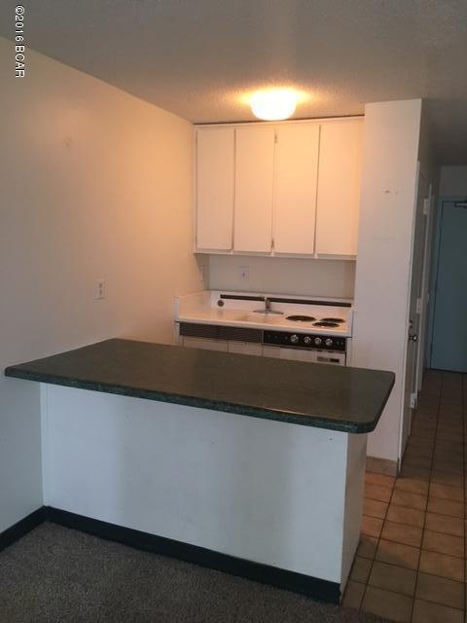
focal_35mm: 29
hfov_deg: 48.2
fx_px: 522
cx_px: 234
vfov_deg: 61.7
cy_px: 312
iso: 100
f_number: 2.2
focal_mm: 4.15
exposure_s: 1/30
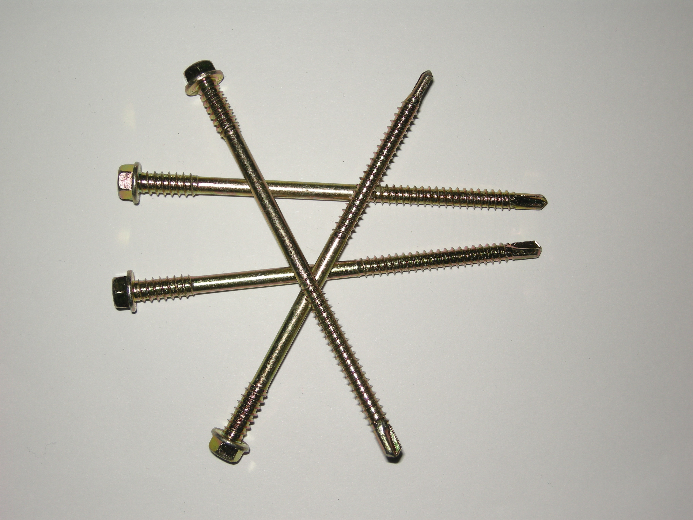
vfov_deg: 23.7
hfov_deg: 31.2
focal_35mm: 62
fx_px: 1241
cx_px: 346
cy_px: 260
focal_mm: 12.9
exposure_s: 1/60
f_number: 3.5
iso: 64
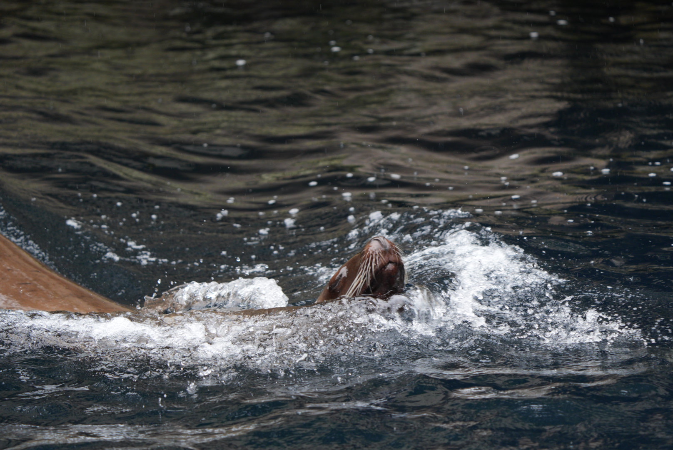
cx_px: 336
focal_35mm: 298
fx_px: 5575
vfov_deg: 4.6
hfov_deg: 6.9
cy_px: 225
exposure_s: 1/500
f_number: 5.6
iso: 1250
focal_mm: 298
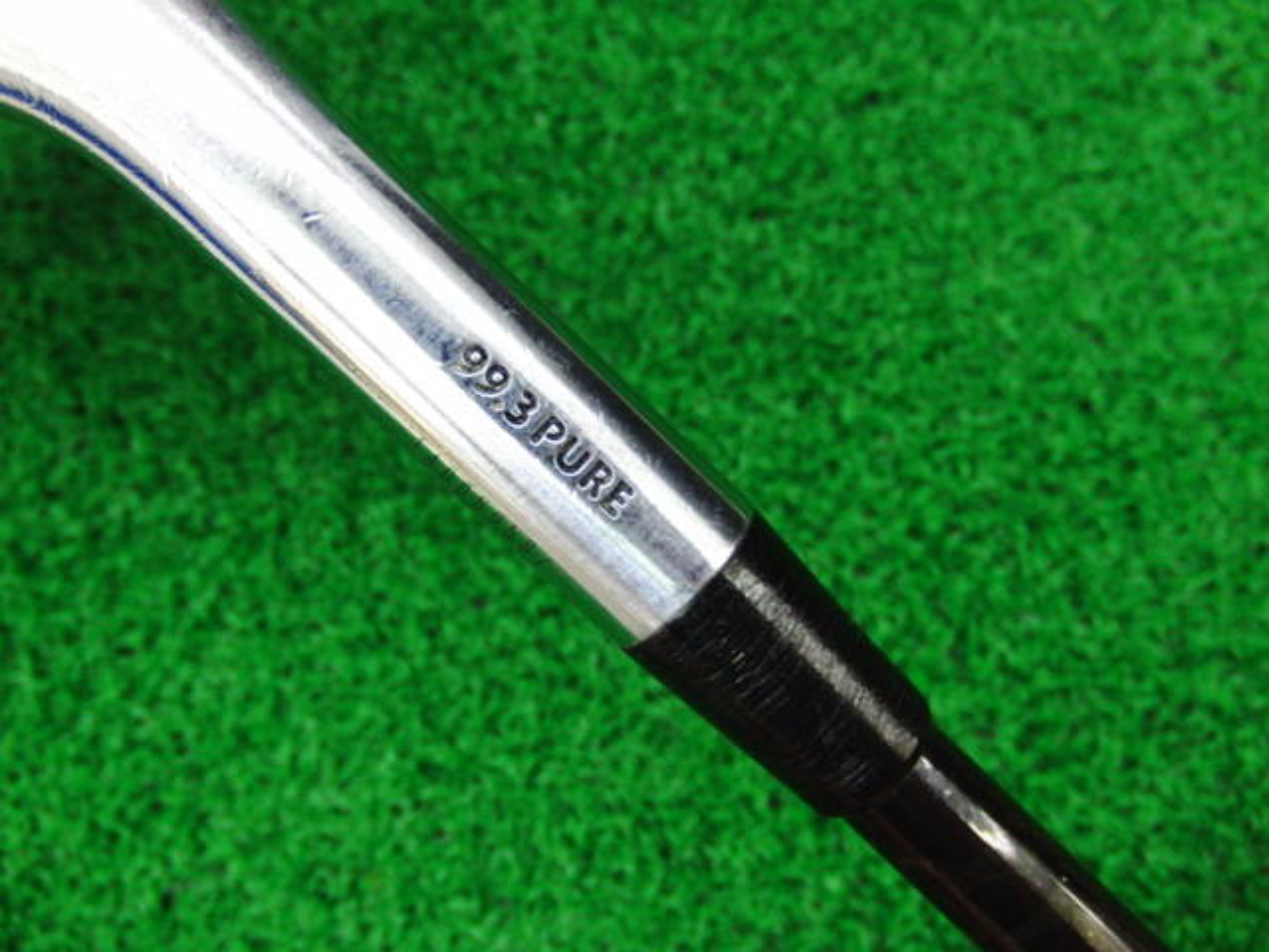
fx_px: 1356
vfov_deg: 38.7
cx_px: 634
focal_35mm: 37
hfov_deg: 50.1
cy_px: 476
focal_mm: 6.42
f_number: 3.6
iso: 400
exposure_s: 1/40
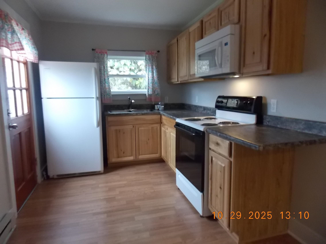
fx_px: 217
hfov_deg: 73.9
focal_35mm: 23
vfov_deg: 58.9
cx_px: 163
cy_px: 122
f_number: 3.1
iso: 400
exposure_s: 1/30
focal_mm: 4
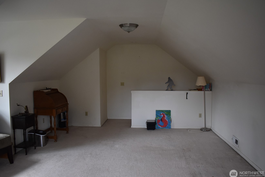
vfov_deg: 46.4
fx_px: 206
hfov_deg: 65.5
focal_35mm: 28
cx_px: 131
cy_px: 88
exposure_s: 1/200
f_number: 3.5
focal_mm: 18
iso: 800
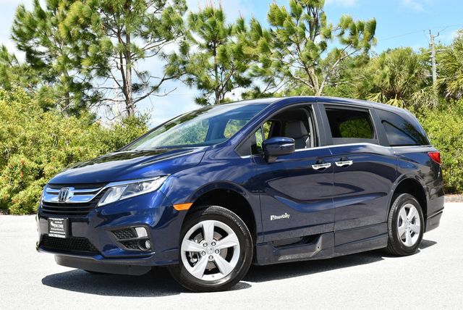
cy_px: 155
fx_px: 669
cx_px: 232
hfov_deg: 38.2
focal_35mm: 52
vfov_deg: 26.0
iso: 140
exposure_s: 1/250
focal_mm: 26
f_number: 8
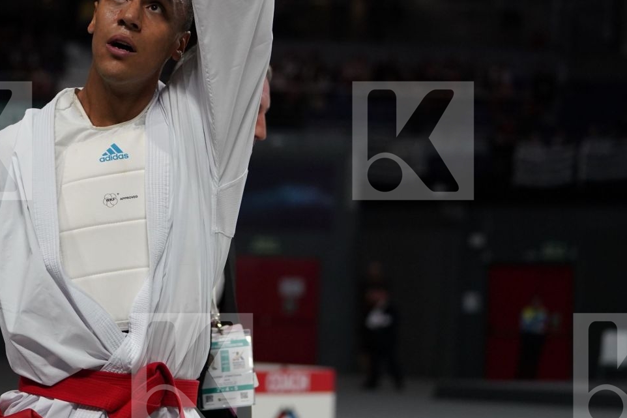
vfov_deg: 10.5
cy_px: 141
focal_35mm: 131
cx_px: 192
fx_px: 2281
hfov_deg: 15.6
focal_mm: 70
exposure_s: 1/1000
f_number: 2.8
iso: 1600
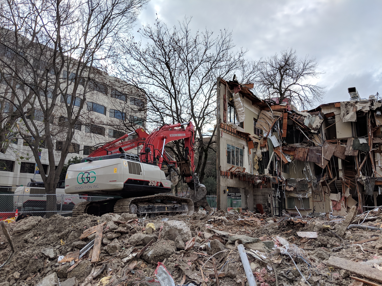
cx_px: 191
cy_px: 143
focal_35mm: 27
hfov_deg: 65.3
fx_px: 298
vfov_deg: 51.4
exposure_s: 1/2128
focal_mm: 4.44
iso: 50
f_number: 1.8
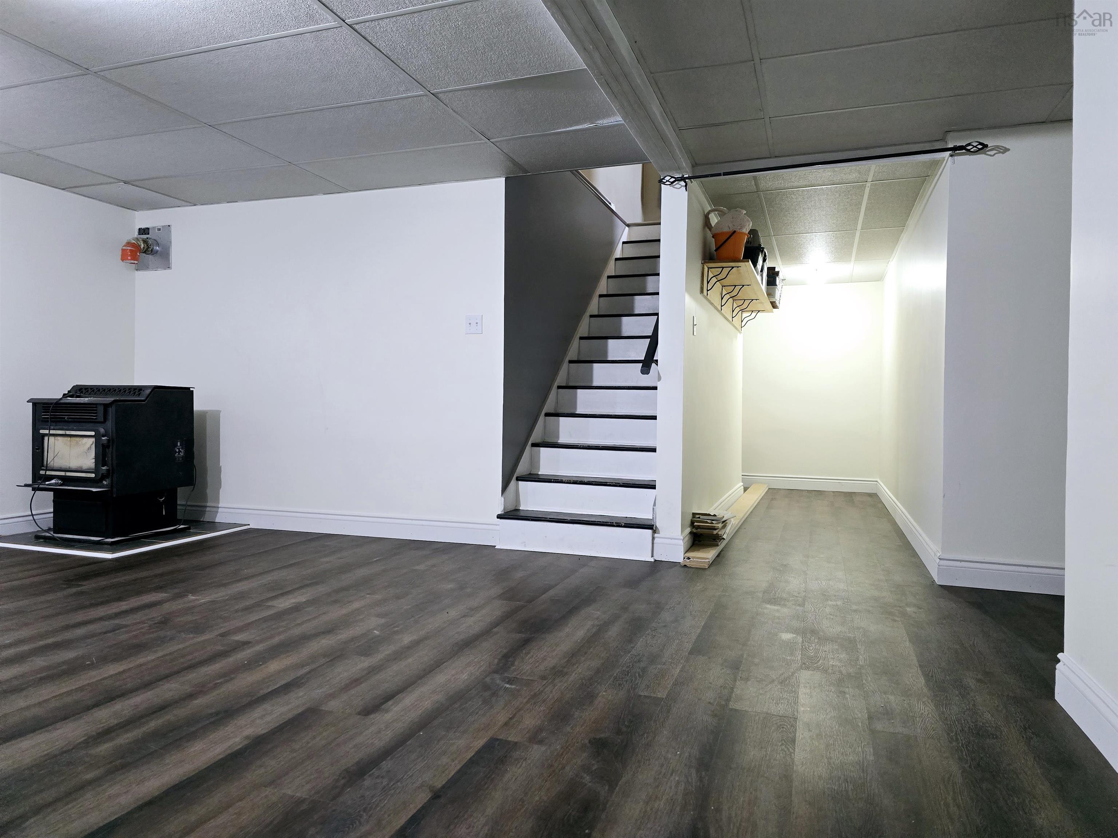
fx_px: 743
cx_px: 559
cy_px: 419
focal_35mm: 23
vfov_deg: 58.9
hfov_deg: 73.9
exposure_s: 1/120
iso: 1000
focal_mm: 6.3
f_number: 1.7
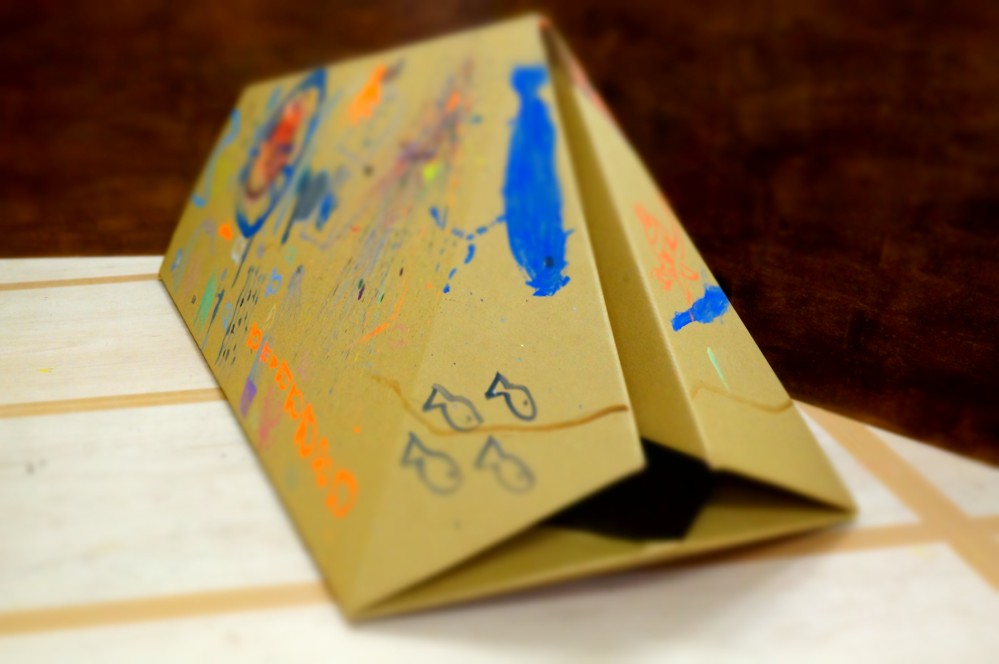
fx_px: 1663
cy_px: 332
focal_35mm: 60
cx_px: 500
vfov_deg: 22.6
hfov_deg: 33.4
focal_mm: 40
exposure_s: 1/4
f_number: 22
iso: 3200
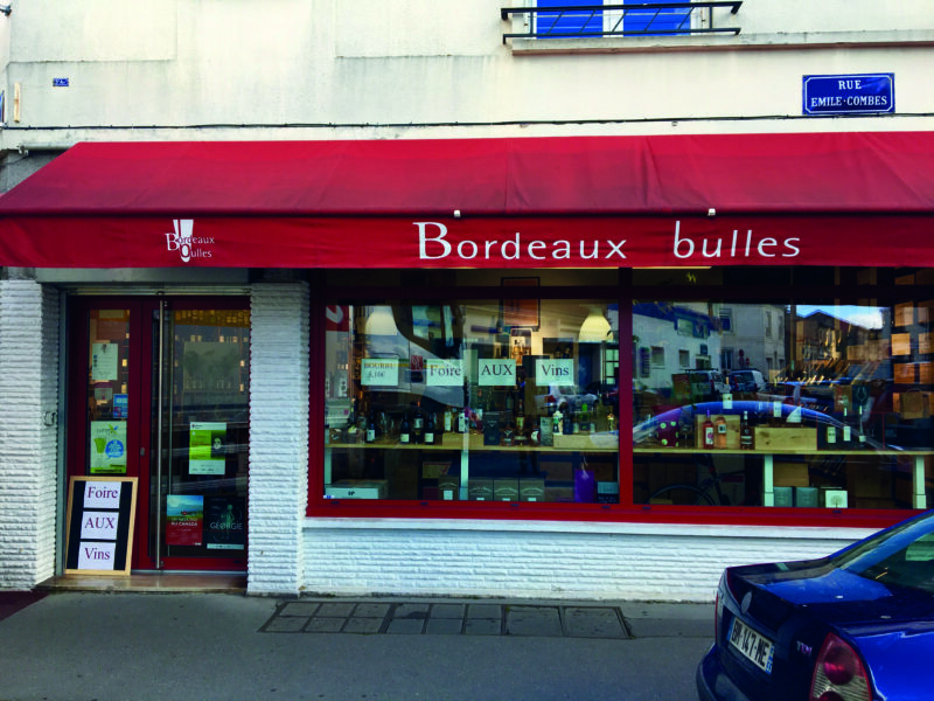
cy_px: 350
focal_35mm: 29
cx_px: 467
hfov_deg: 61.7
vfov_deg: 48.2
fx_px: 782
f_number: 2.2
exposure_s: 1/364
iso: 25
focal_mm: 4.15
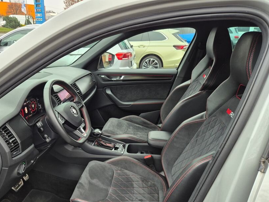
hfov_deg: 61.0
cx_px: 105
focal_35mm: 29
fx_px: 225
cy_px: 127
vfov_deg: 47.8
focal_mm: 5.4
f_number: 1.8
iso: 250
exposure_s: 1/100
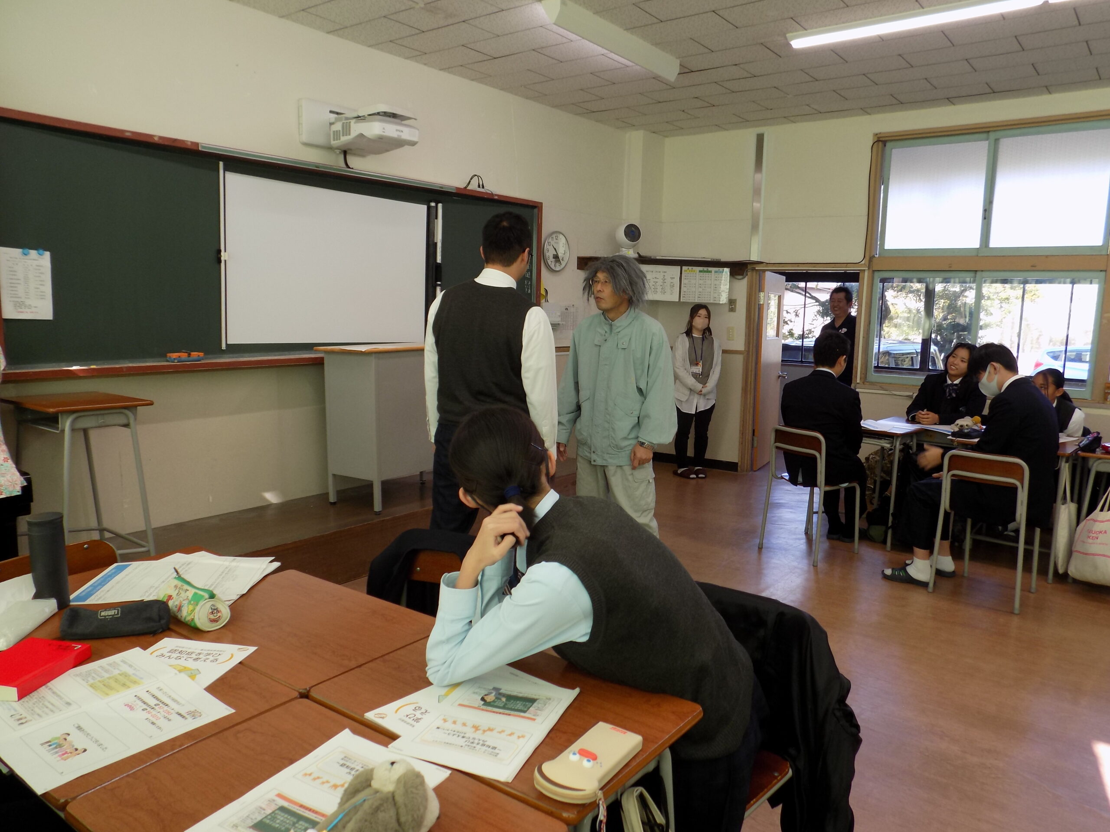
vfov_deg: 56.8
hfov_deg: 71.6
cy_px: 416
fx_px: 770
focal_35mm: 24
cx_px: 555
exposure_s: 1/60
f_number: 3.1
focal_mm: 4.3
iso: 80
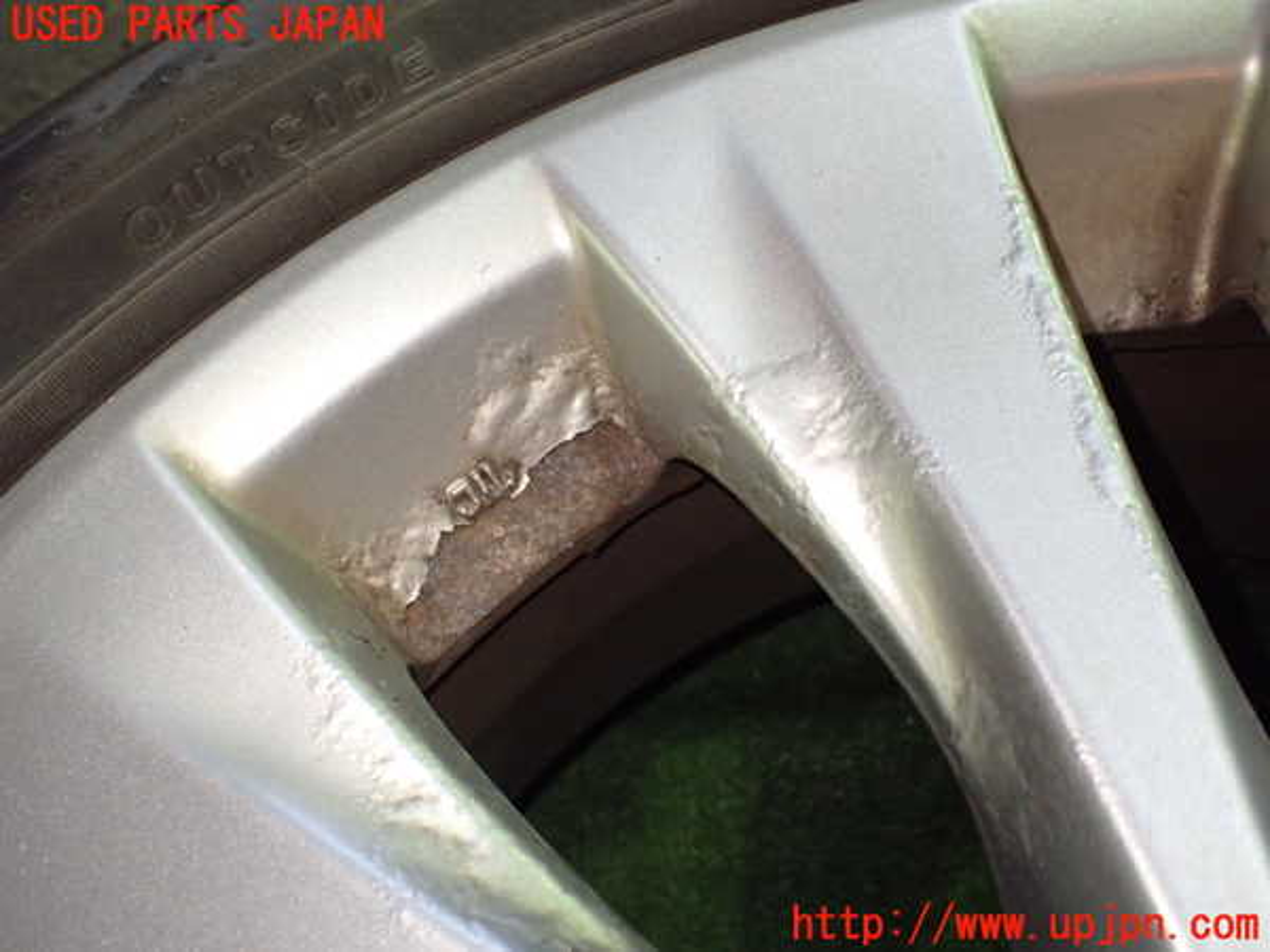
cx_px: 635
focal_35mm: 30
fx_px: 1101
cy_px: 476
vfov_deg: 46.8
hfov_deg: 60.0
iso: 800
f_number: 2.3
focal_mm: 5.4
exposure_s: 1/125
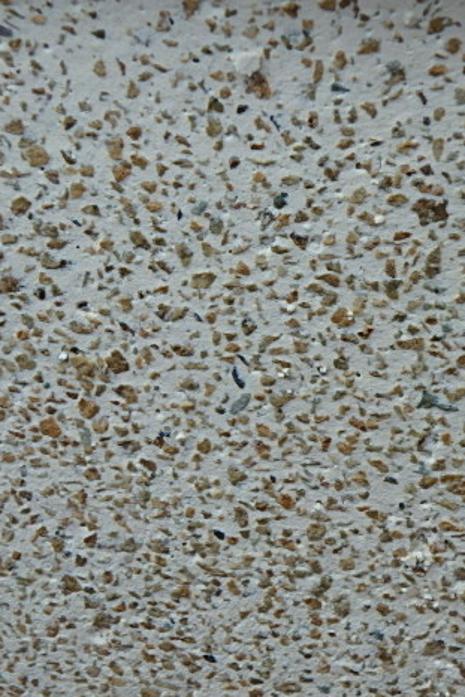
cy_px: 357
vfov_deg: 28.8
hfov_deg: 19.5
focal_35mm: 70
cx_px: 247
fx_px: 1355
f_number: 5.2
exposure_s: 1/320
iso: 125
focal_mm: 8.7
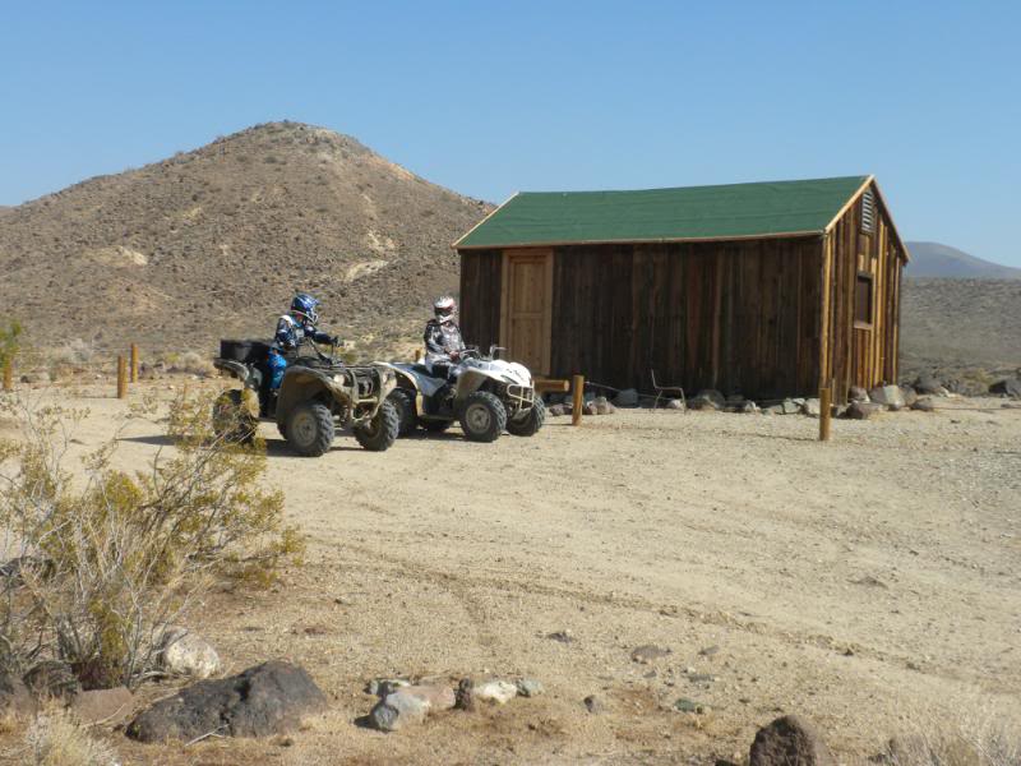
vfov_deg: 28.0
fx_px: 1534
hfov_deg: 36.8
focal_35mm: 52
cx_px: 510
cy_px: 383
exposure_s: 1/120
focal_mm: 9.1
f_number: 11
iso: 90
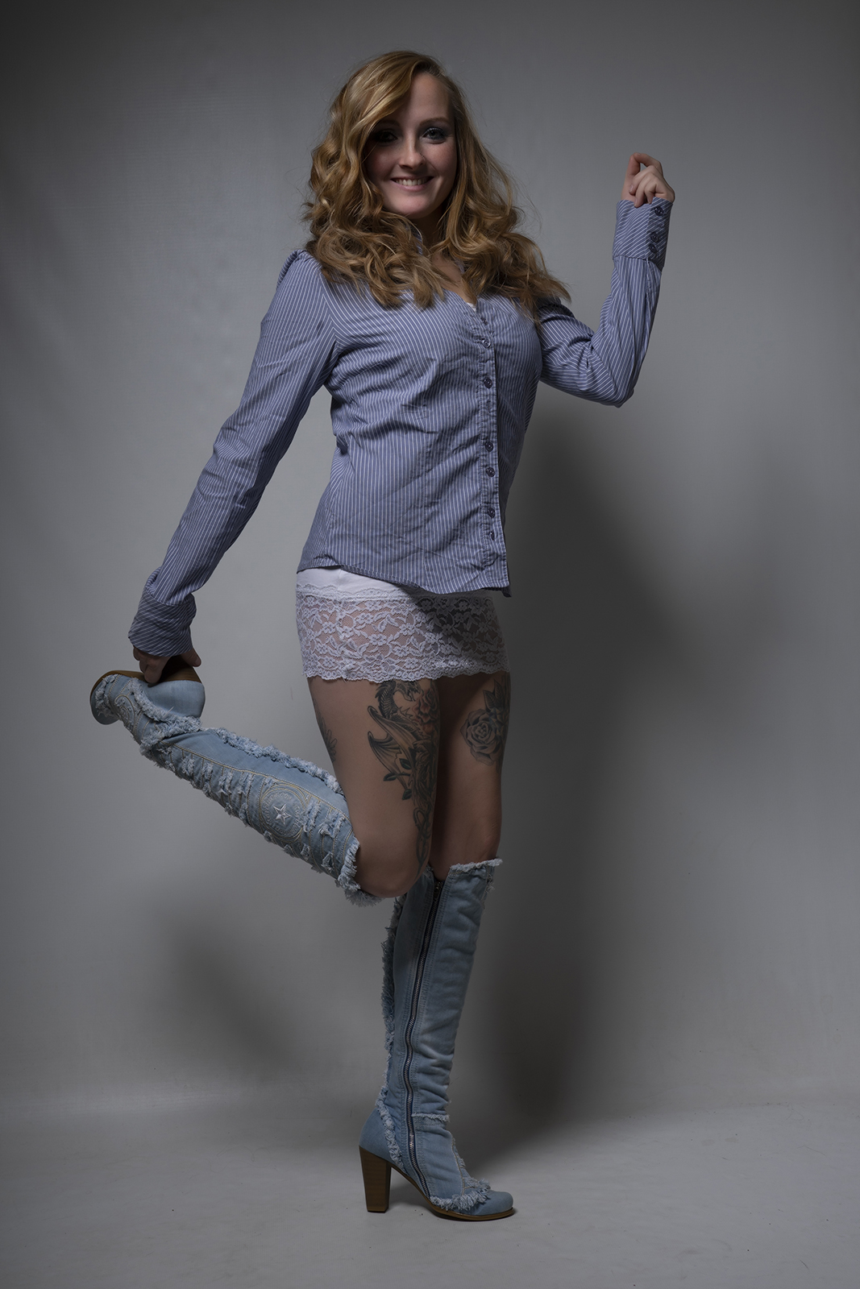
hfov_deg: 26.0
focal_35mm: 52
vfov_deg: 38.2
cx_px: 430
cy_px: 644
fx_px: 1863
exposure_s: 1/200
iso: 100
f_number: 9
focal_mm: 52
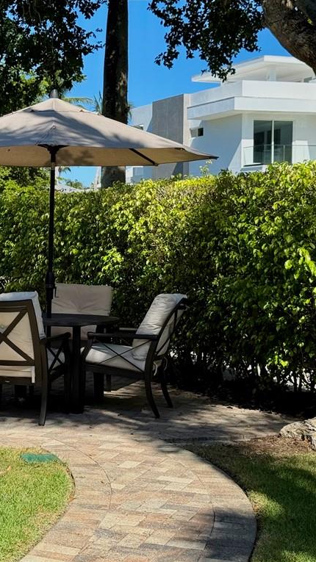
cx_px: -1
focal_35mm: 70
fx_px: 1043
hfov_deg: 16.8
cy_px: 281
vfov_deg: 30.2
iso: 64
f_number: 1.78
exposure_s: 1/2976
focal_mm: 6.76
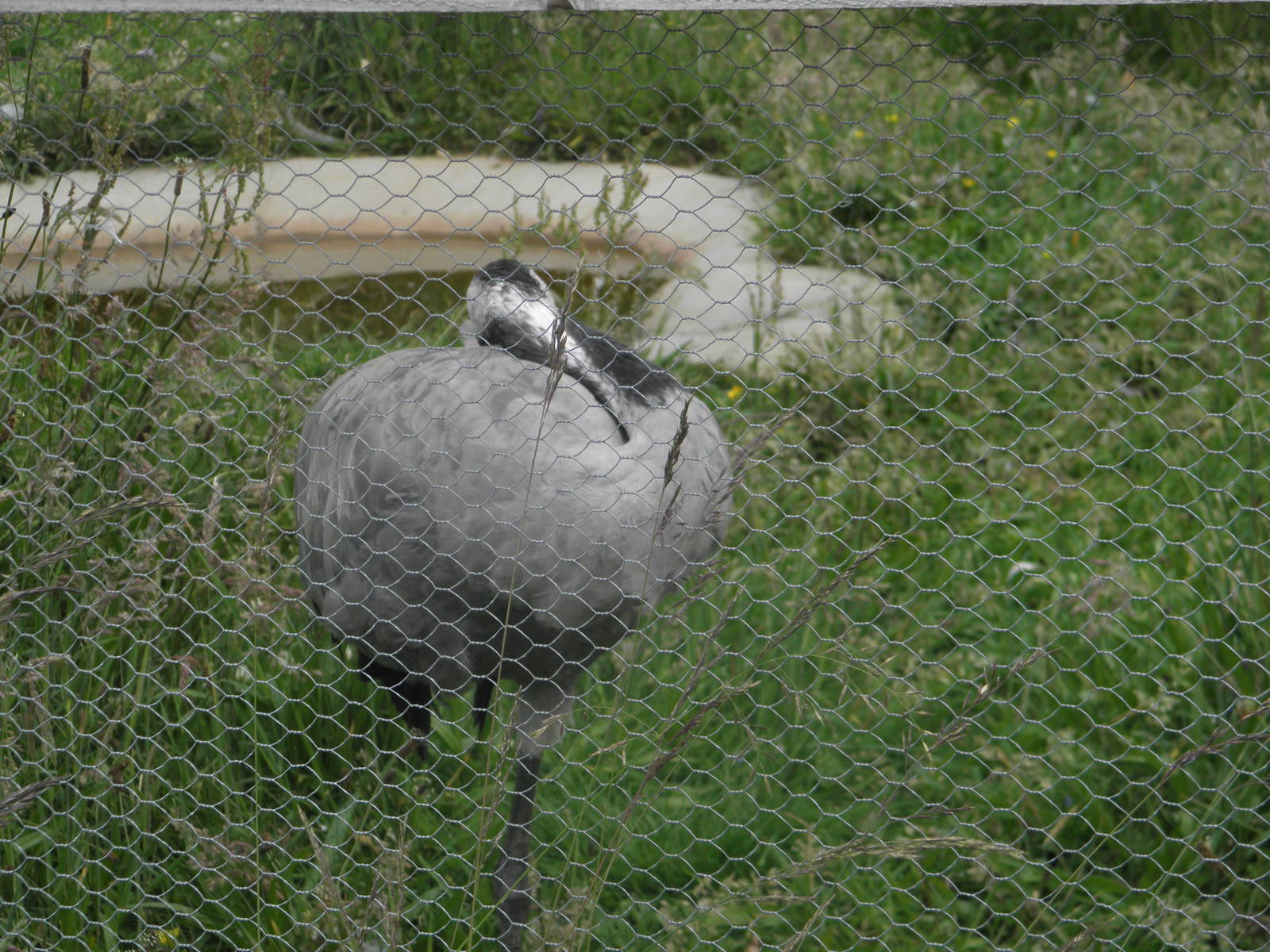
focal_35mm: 94
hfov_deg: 20.9
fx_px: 3449
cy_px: 476
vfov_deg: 15.7
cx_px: 635
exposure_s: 1/320
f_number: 4.6
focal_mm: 16.9
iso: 100
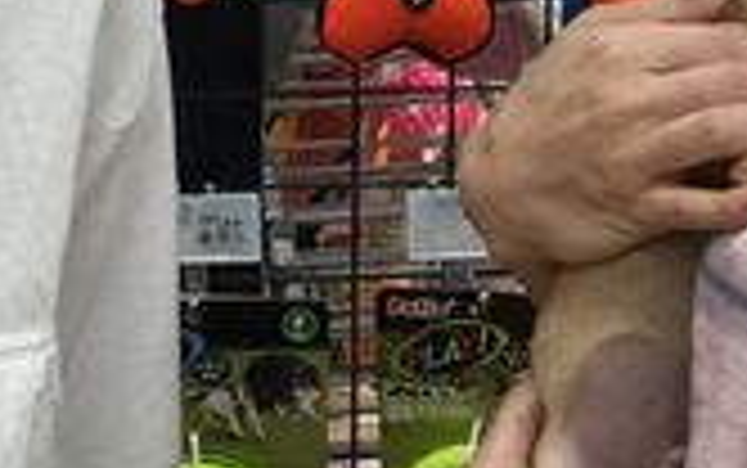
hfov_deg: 17.5
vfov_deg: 10.8
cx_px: 225
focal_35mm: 119
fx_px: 2424
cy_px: -94
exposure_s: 1/33
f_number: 2.4
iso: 64
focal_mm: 3.3
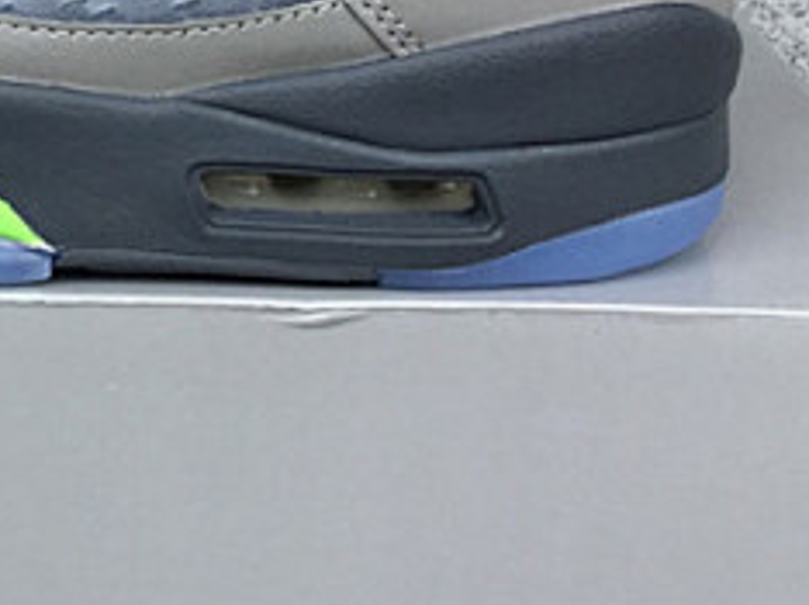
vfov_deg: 13.7
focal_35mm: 106
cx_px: -38
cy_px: -10
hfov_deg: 18.0
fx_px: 2475
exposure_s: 1/356
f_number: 2.4
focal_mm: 3.3
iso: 25
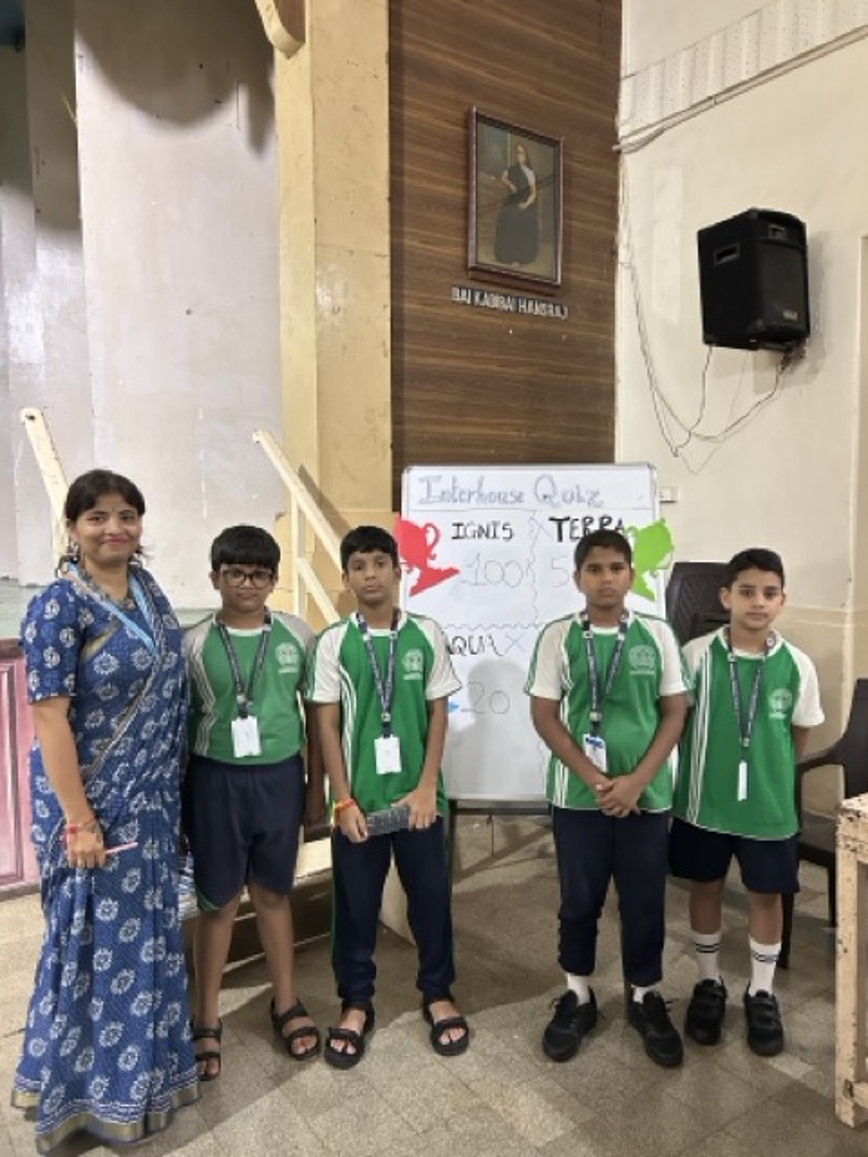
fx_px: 869
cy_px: 578
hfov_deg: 53.1
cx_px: 434
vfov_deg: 67.3
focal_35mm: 26
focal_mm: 5.7
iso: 400
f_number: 1.5
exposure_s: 1/33
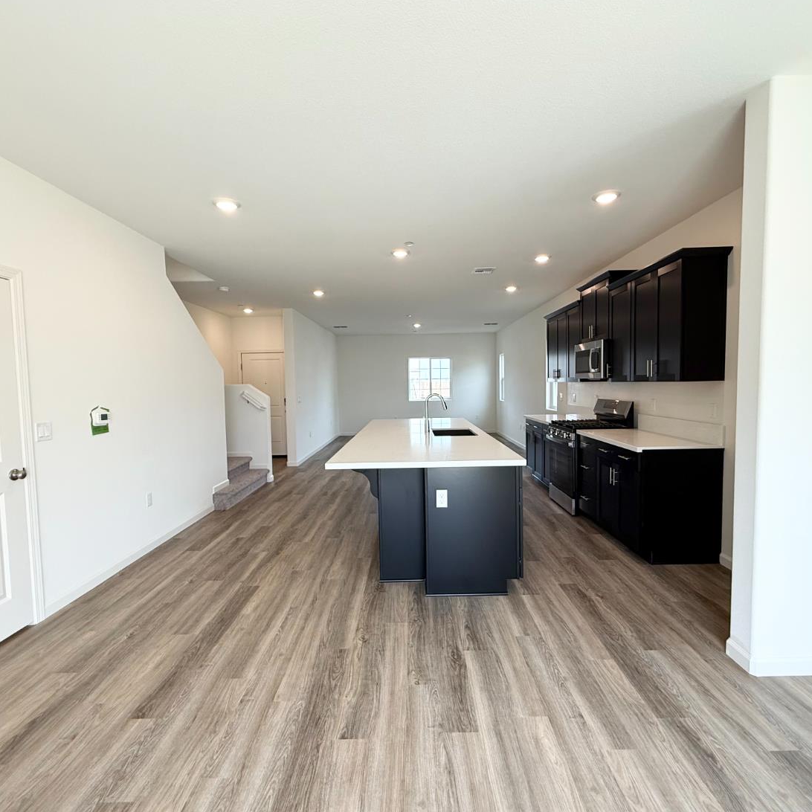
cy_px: 410
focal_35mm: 17
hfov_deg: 84.0
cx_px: 414
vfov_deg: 84.0
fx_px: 451
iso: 125
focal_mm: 2.22
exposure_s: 1/120
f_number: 2.2
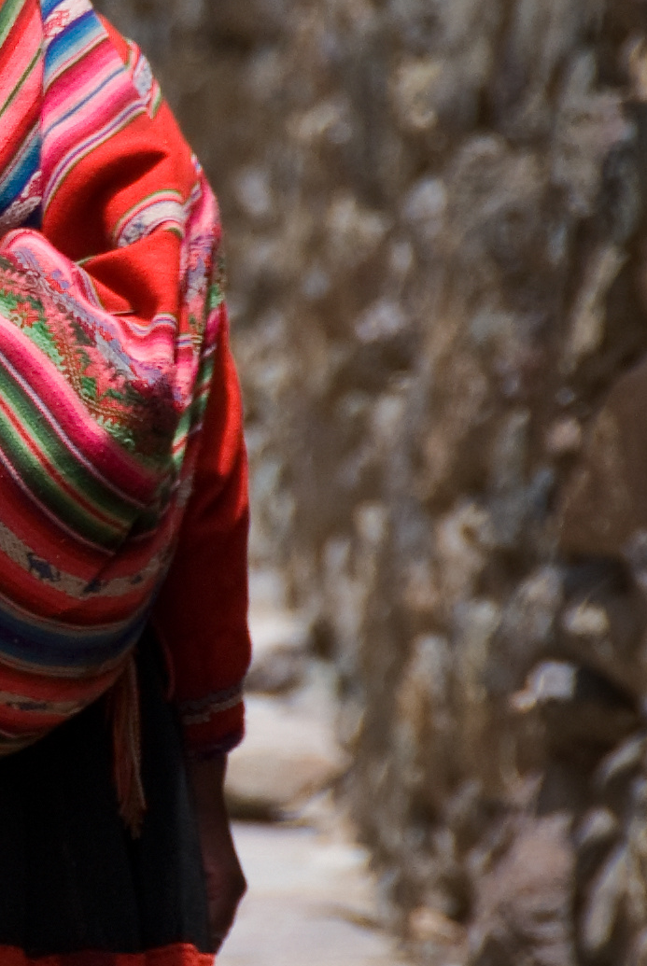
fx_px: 25639
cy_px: 398
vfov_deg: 2.2
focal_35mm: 954
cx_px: -396
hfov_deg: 1.4
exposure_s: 1/500
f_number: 5.6
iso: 200
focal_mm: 170
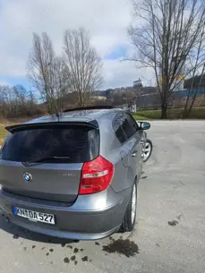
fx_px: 166
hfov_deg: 62.6
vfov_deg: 78.0
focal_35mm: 21
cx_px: 77
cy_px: 165
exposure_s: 1/928
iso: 40
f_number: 2.2
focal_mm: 1.64
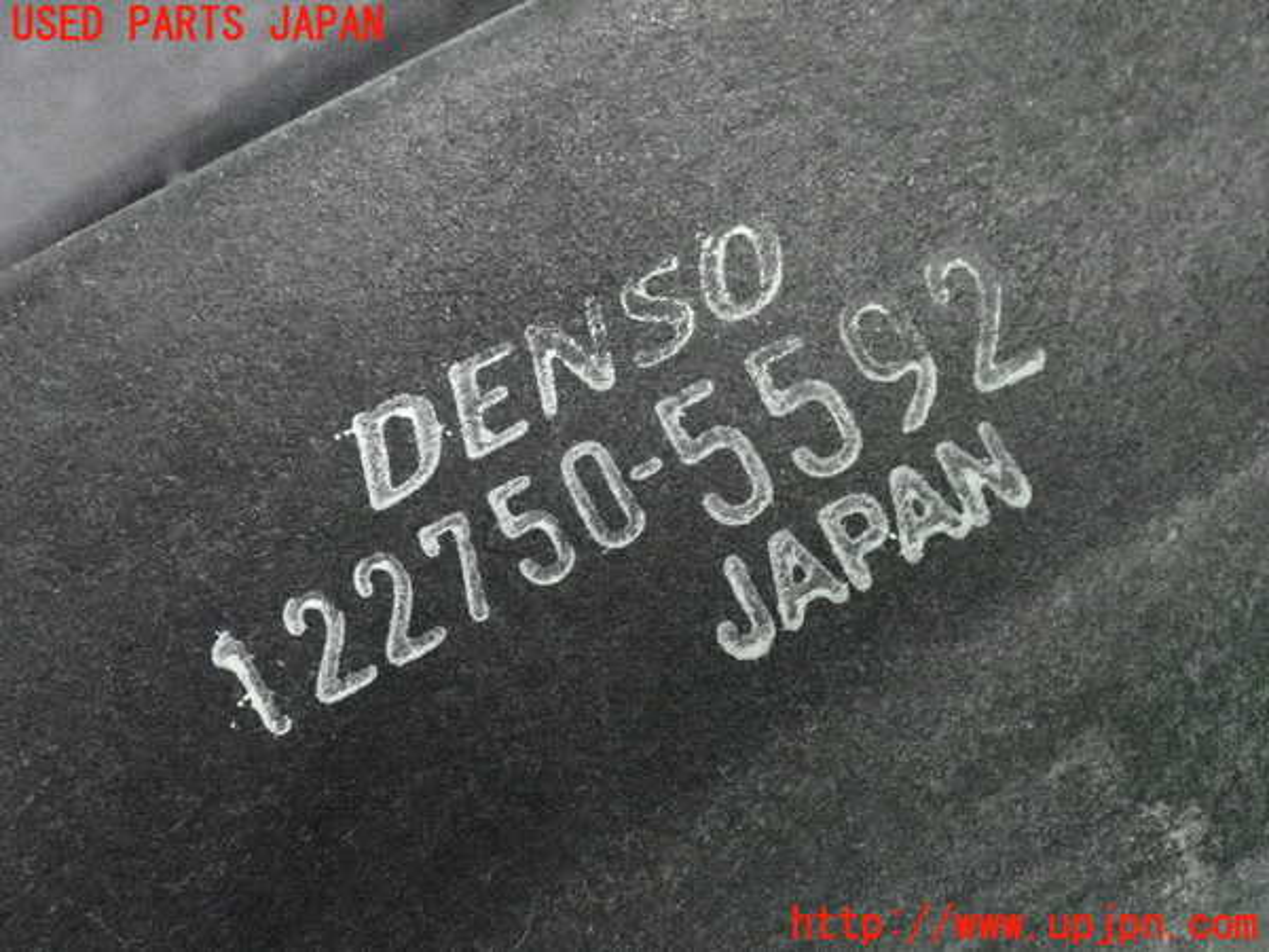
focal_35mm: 88
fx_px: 3226
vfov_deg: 16.8
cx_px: 634
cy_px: 476
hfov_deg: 22.3
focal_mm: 15.66
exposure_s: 1/100
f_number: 4.5
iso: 12800
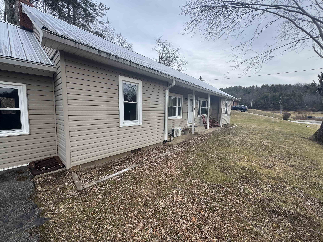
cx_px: 162
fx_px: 131
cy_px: 121
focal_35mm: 14
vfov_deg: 85.7
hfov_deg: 102.1
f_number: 2.2
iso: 40
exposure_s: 1/253
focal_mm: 2.22
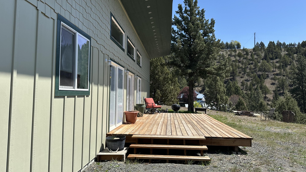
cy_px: 81
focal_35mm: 27
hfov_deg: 69.9
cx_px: 152
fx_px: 219
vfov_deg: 42.9
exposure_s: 1/4184
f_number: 1.78
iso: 80
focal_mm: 6.86
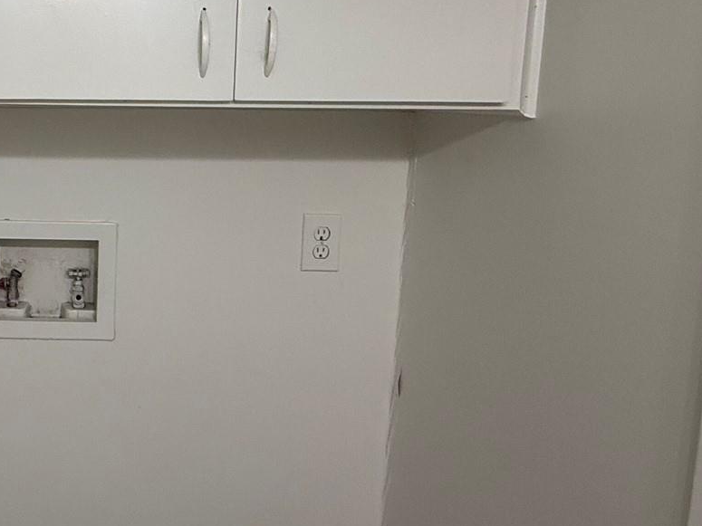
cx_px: 33
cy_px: 177
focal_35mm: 37
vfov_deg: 38.2
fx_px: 750
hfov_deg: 44.2
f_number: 2.2
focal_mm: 2.22
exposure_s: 1/120
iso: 320
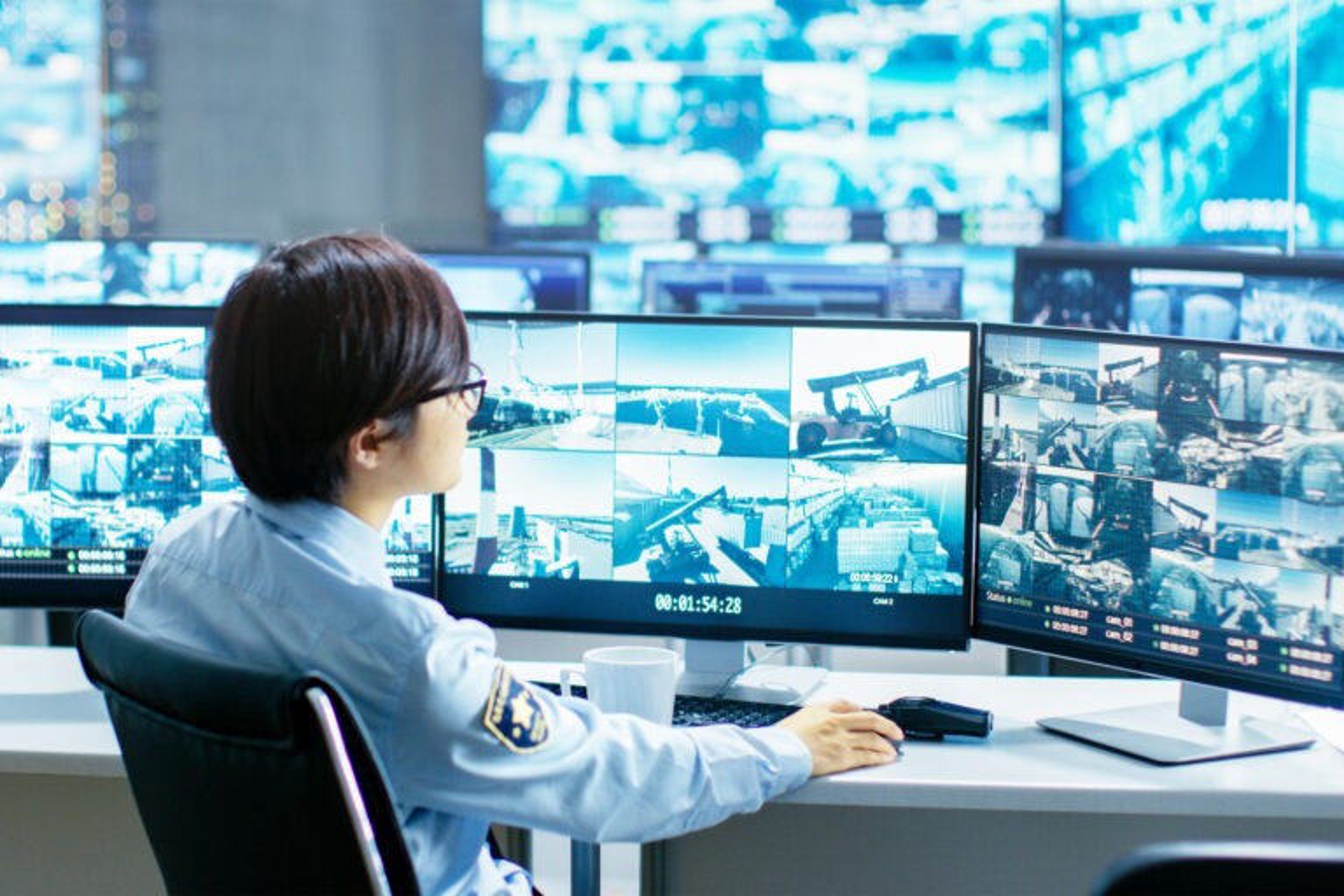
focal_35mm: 38
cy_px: 448
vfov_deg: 35.1
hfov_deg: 50.7
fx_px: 1419
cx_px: 672
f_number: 4
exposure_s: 1/500
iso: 400
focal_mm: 25.4
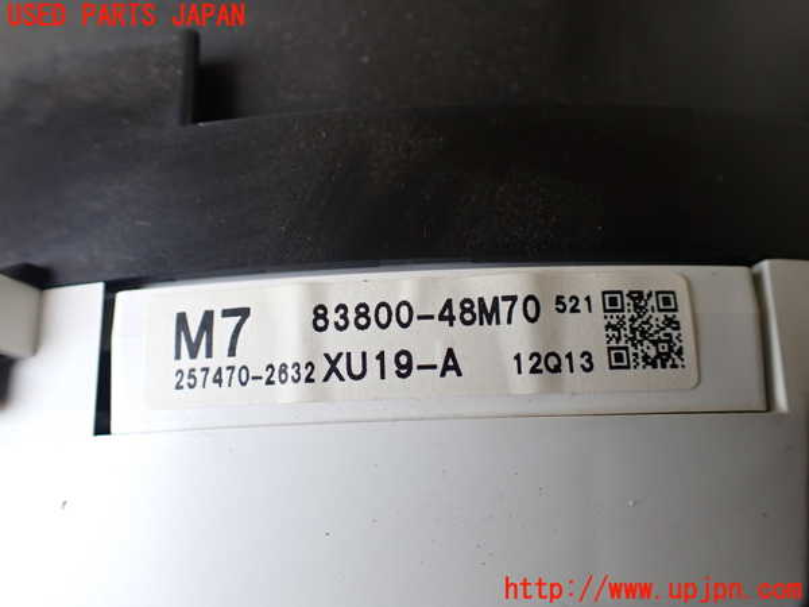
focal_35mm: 30
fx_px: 701
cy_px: 304
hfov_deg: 60.0
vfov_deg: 46.8
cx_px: 404
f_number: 2.3
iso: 250
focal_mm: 5.4
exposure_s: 1/125
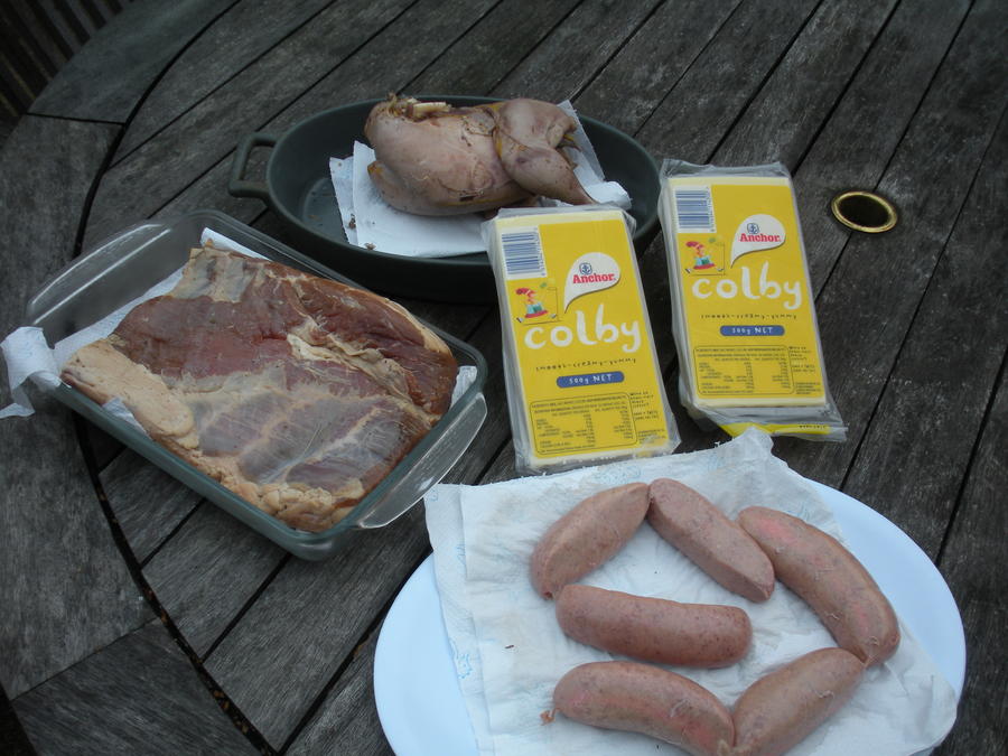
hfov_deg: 52.6
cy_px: 378
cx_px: 504
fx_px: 1019
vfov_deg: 40.7
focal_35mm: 35
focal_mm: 6.3
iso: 64
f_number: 3.5
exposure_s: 1/64.8
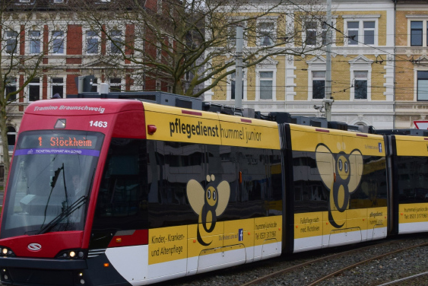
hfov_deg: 22.4
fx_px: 1071
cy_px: 152
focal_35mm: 90
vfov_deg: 15.2
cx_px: 309
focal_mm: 26
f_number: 11
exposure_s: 1/200
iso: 400
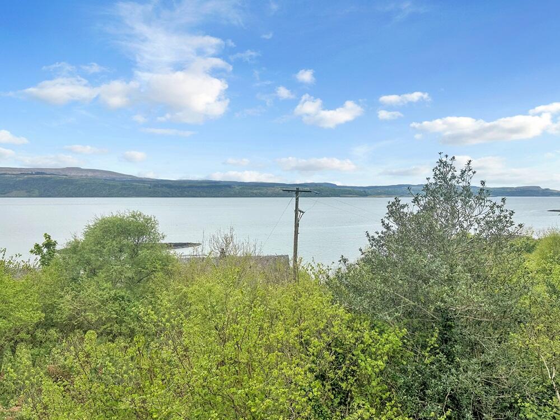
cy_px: 210
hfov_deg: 71.6
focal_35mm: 24
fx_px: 388
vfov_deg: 56.8
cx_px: 280
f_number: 1.78
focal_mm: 6.86
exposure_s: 1/6623
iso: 80
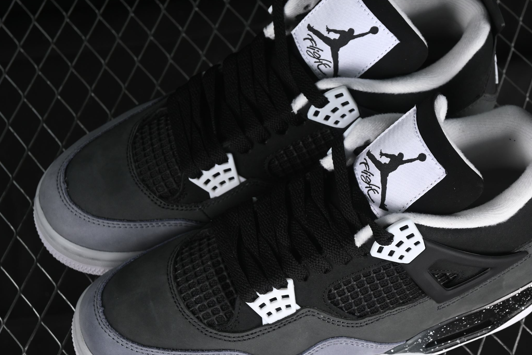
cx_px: 305
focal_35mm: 102
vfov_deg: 13.4
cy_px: 196
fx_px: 1507
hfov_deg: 20.0
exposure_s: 1/60
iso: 160
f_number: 6.3
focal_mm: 50
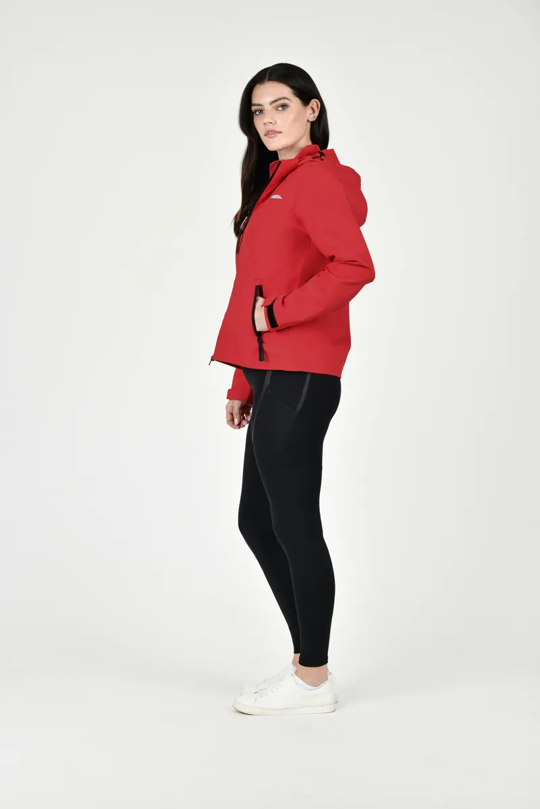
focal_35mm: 70
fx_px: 1575
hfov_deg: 19.5
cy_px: 404
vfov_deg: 28.8
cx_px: 270
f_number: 5.6
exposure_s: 1/200
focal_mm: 70
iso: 200
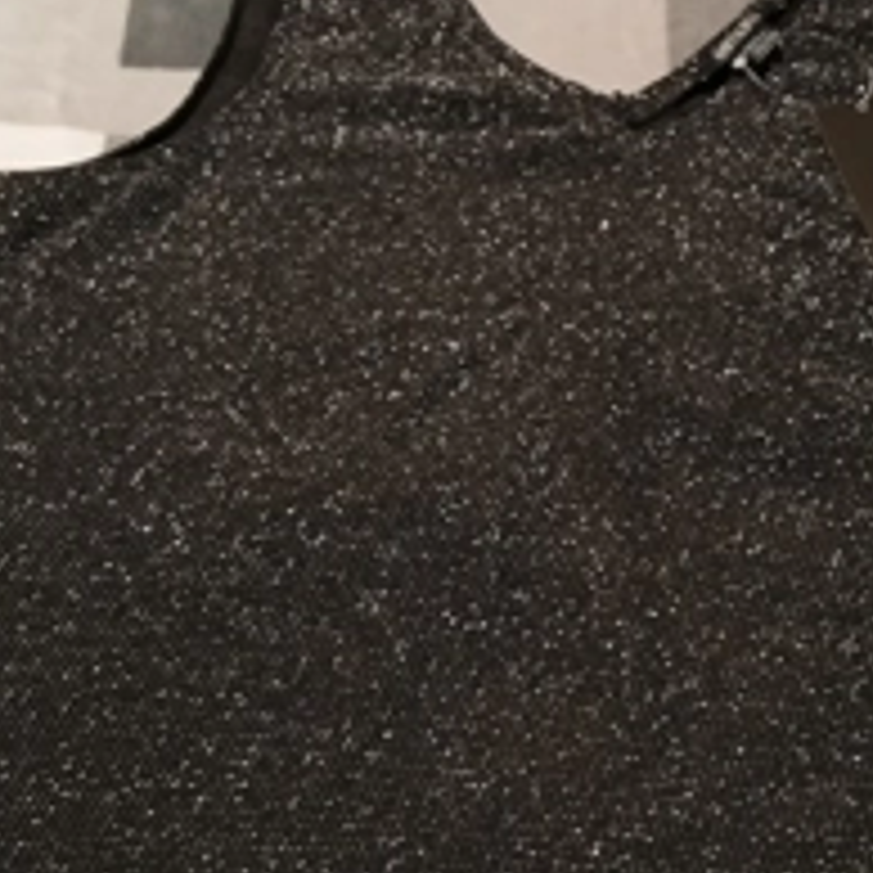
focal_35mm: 49
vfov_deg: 34.7
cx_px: 576
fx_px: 1398
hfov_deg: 34.4
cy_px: 477
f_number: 1.8
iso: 684
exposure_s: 1/20
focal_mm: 3.98
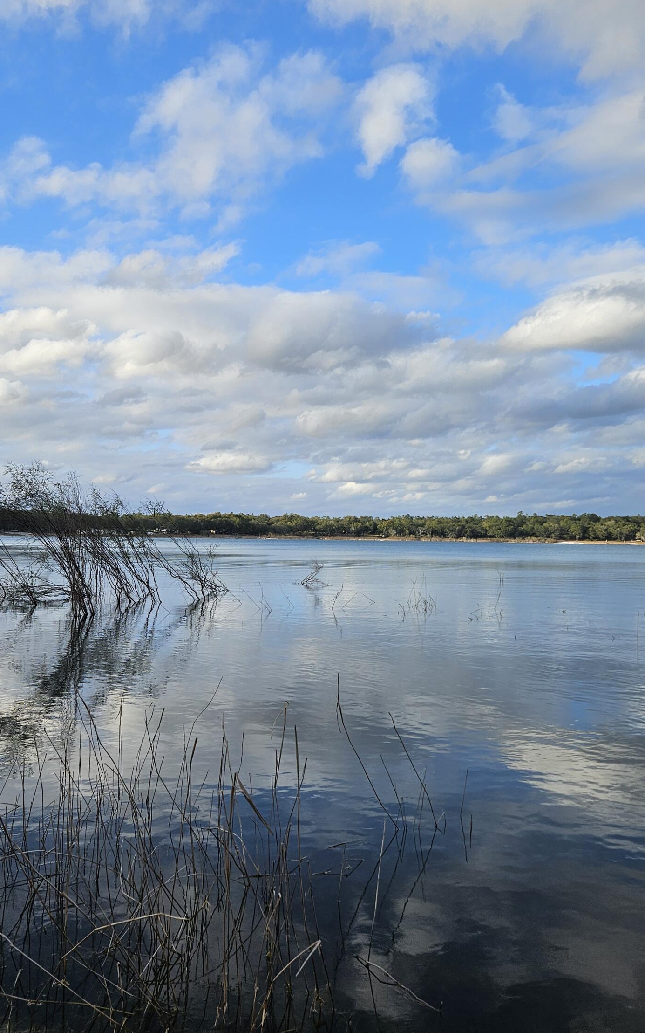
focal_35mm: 33
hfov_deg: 38.3
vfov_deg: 58.1
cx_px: 360
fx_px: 928
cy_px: 511
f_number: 1.8
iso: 25
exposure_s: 1/1571
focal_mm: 5.4
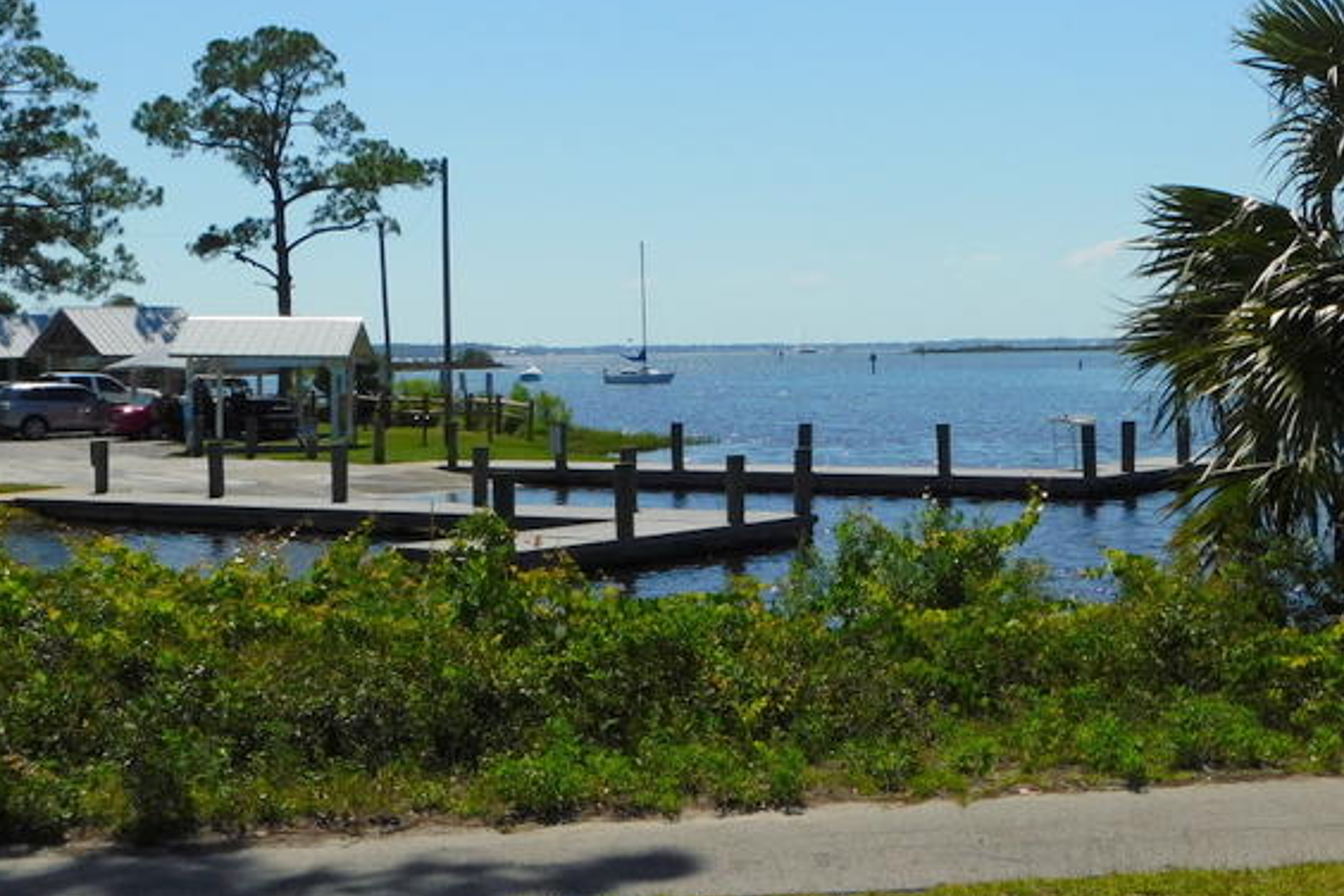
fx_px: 2202
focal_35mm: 59
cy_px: 326
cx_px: 810
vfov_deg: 22.9
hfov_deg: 33.8
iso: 125
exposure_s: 1/800
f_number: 7.2
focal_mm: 7.1
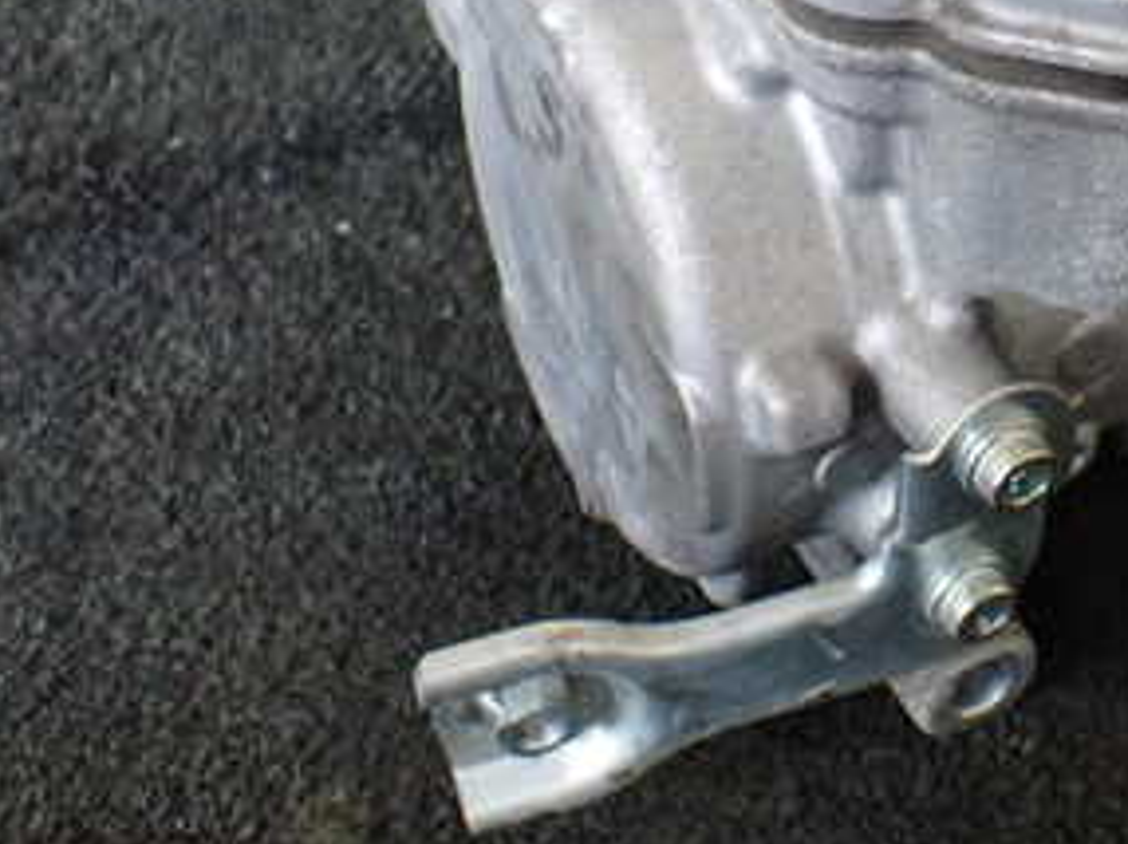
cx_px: 1010
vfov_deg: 22.6
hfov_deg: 29.5
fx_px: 2051
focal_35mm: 63
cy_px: 75
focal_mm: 5.4
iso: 800
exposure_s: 1/80
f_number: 2.3
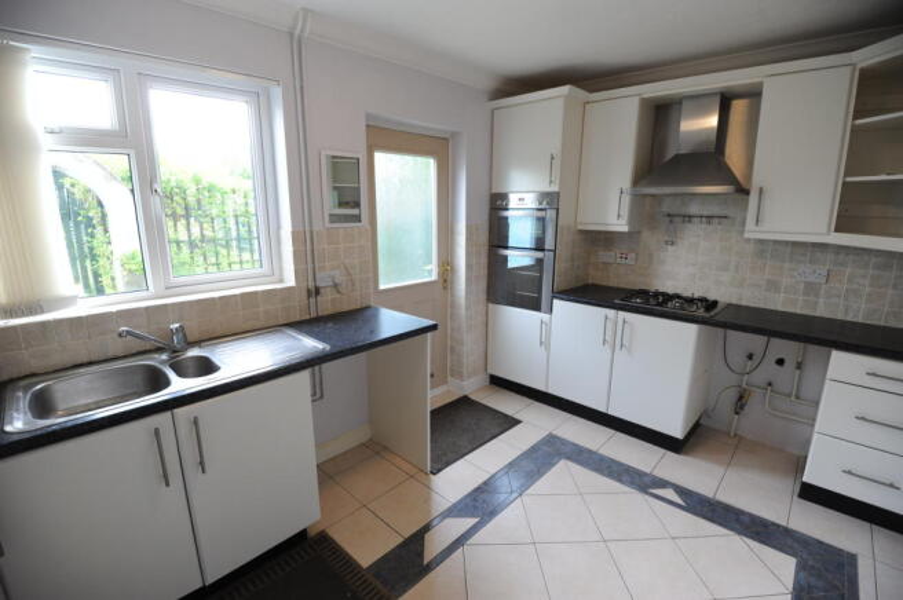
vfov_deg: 73.6
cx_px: 452
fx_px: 401
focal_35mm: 16
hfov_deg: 96.8
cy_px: 300
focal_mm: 16
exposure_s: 1/80
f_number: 4.5
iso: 800
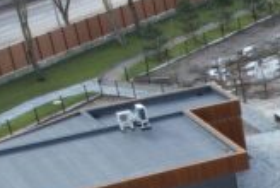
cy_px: 346
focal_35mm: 137
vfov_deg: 9.5
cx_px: 640
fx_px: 1067
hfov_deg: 12.3
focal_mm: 8.38
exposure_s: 1/350
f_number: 2.8
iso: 100
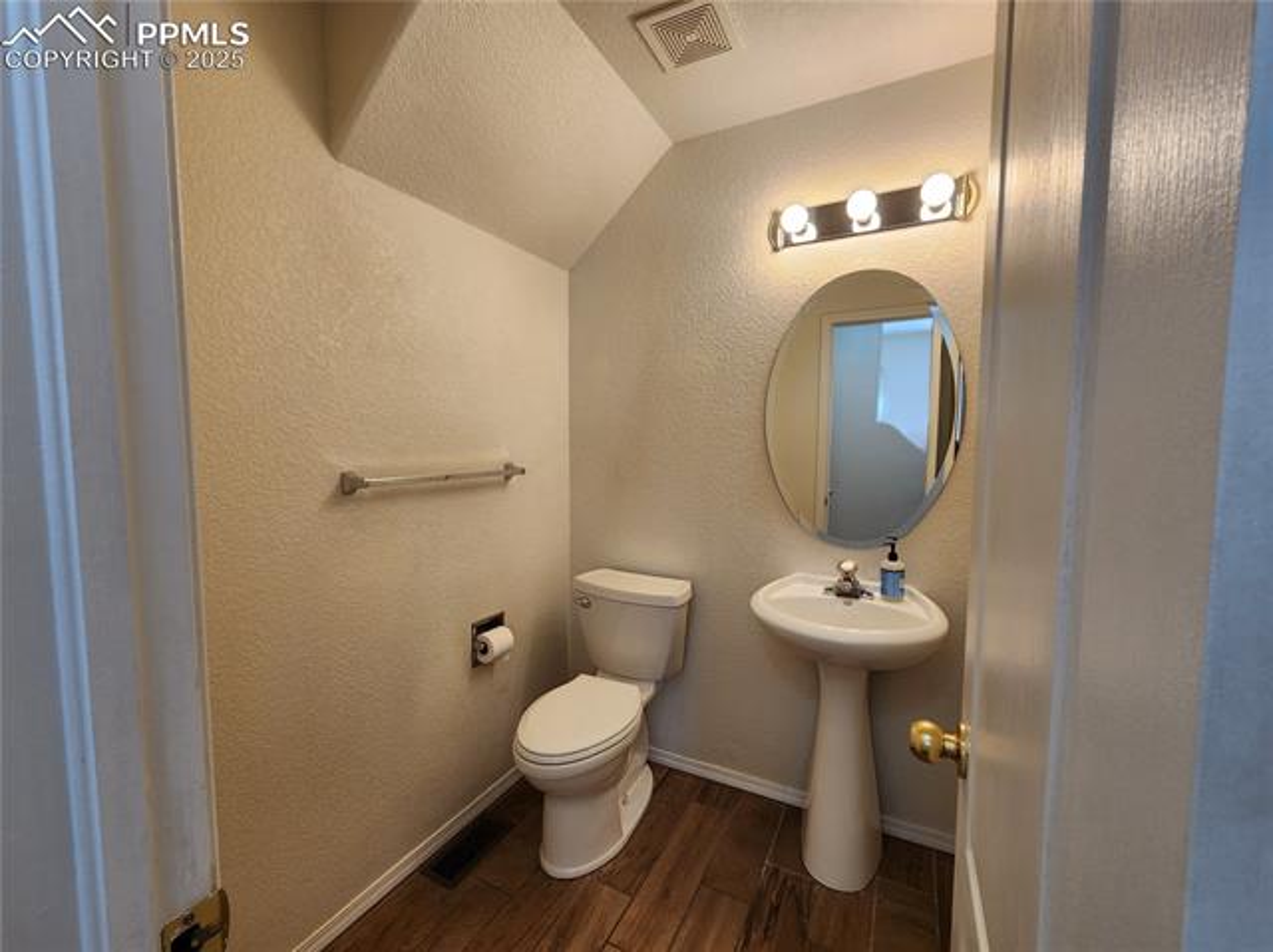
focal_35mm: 13
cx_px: 636
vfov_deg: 89.8
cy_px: 476
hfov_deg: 106.2
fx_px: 478
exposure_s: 1/60.2
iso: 64
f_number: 2.2
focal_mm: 2.2
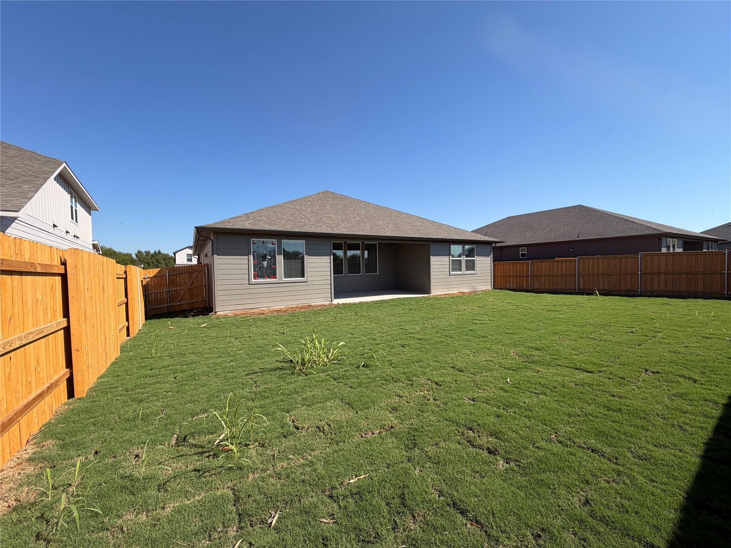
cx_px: 366
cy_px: 274
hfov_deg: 102.1
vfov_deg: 85.7
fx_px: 296
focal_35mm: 14
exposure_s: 1/770
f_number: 2.2
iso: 20
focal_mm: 2.22
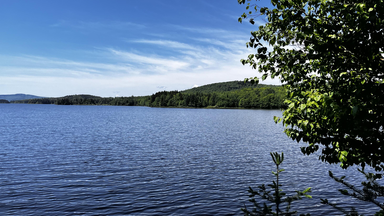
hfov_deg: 66.1
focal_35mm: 29
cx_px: 195
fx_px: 295
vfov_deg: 40.1
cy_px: 119
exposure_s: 1/3745
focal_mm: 5.1
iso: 50
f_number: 1.6
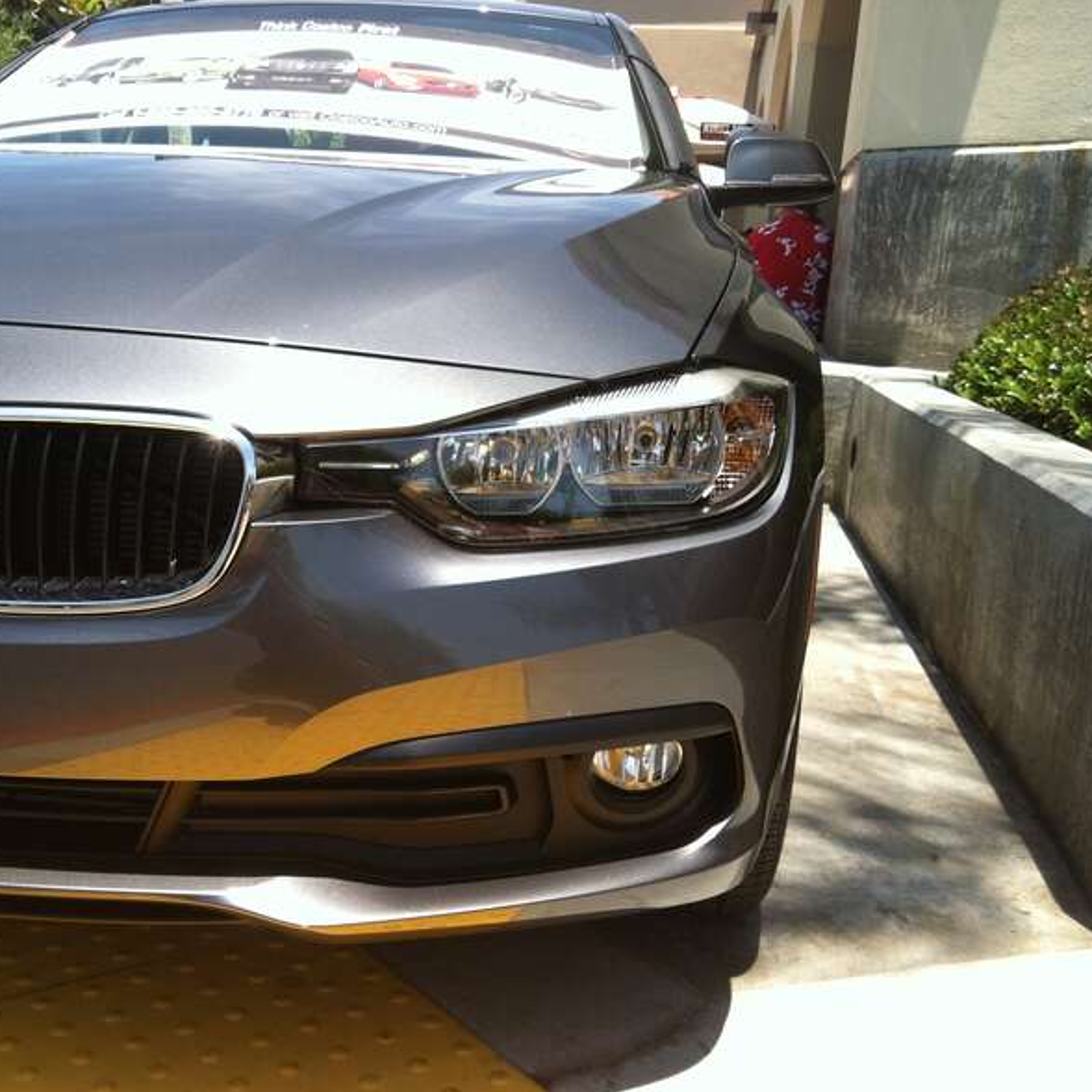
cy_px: 552
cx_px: 387
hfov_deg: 39.7
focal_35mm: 42
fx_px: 1499
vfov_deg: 40.0
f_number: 2.8
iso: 80
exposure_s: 1/566
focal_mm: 3.85
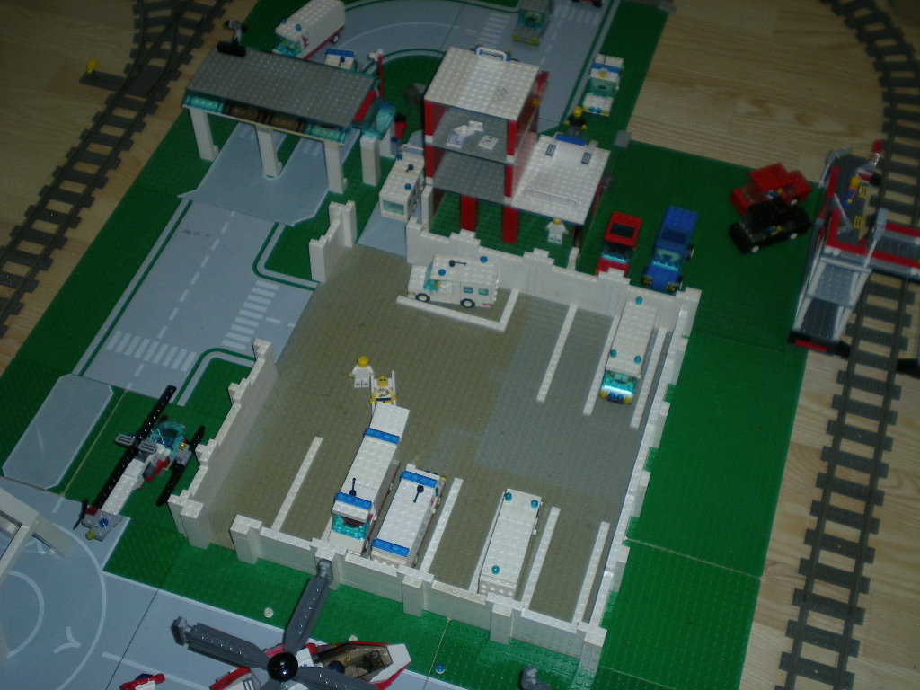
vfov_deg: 32.9
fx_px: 1169
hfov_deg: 42.9
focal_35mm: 44
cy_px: 345
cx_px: 460
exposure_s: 1/60
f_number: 3.5
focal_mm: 7.4
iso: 50
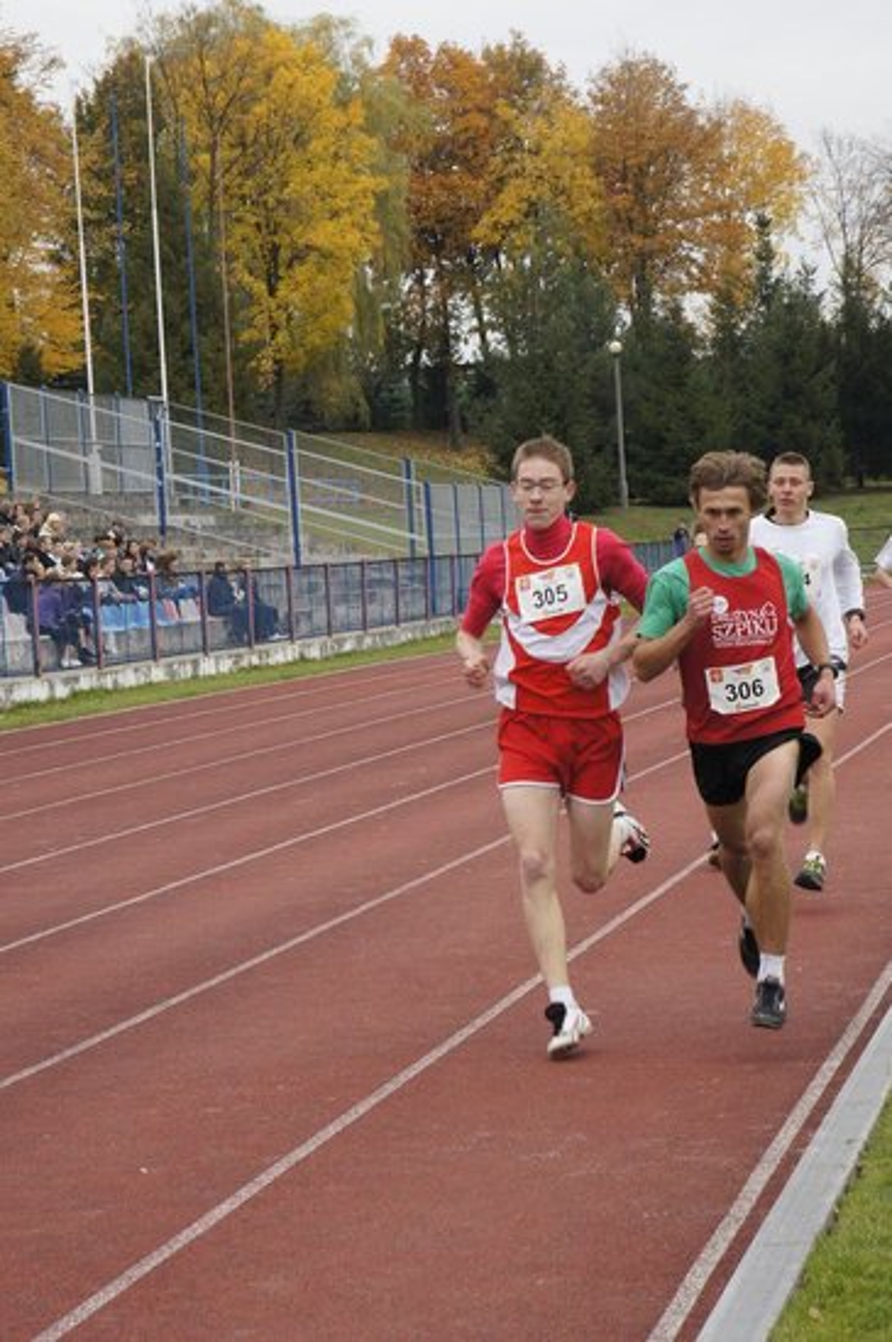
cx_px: 446
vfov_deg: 19.5
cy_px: 671
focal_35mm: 105
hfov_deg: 13.0
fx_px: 3910
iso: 800
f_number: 11
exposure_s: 1/160
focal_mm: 70
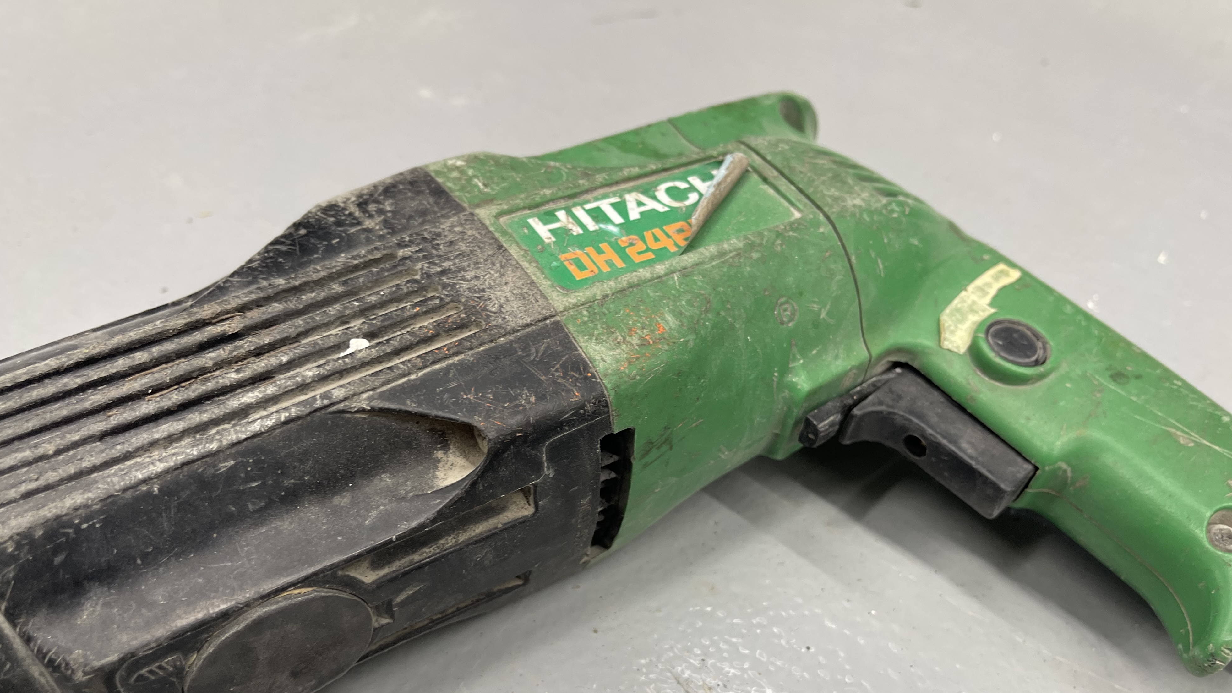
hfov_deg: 67.9
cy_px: 472
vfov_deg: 40.9
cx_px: 611
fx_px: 915
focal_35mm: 28
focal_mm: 5.1
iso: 125
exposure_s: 1/100
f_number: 1.6
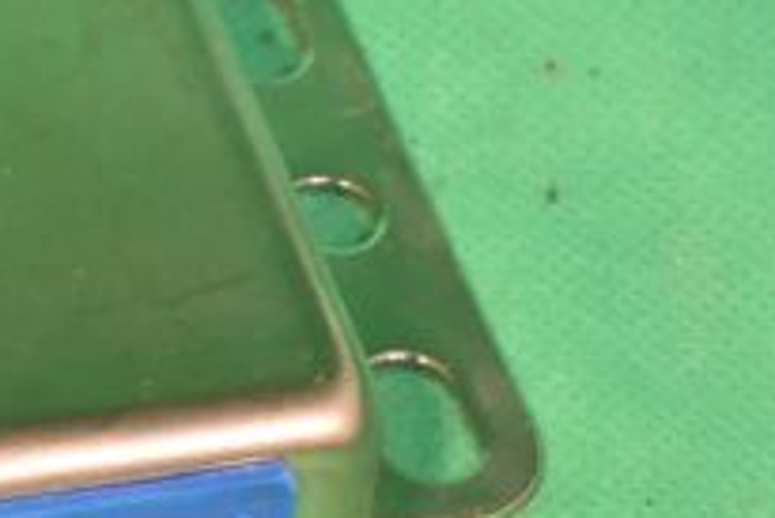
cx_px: -276
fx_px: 5202
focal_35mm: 241
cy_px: 325
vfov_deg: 5.7
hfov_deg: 8.4
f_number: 16
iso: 4000
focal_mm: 55
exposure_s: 1/100
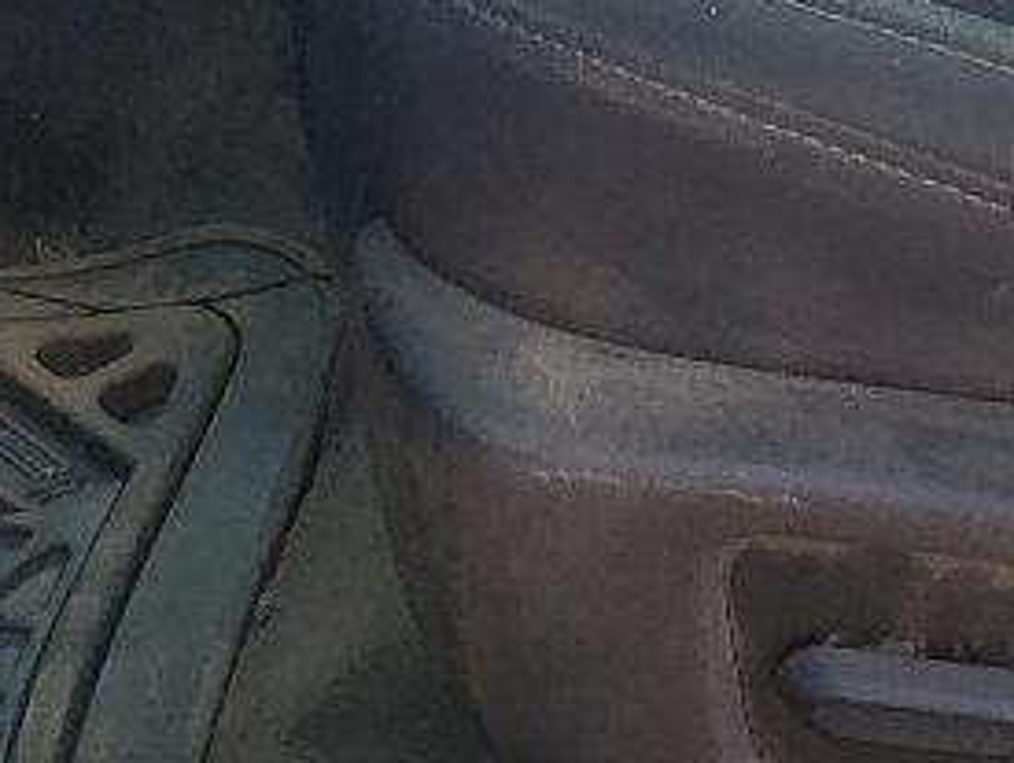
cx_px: 605
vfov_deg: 9.1
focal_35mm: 151
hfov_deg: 13.1
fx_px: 4429
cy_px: -859
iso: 50
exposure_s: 1/286
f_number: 1.5
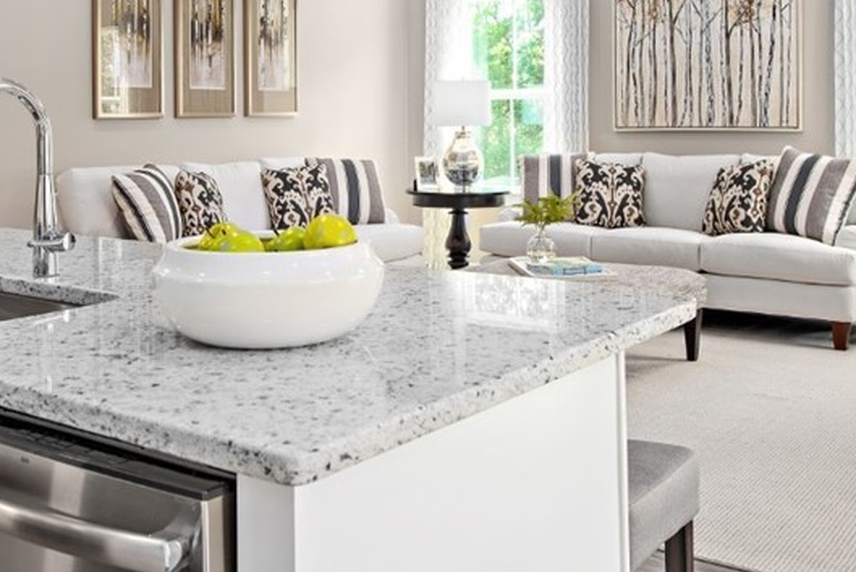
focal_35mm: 41
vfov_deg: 32.2
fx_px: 975
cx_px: 357
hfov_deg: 47.2
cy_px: 157
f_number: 7.1
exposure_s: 1/15
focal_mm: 20
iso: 400
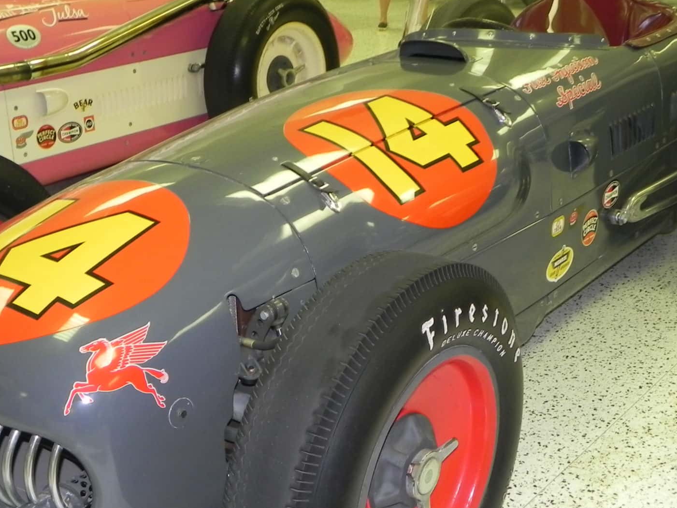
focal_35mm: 53
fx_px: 1037
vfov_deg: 27.4
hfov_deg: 36.2
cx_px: 352
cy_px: 337
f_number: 2.8
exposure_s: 1/30
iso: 168
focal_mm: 5.2
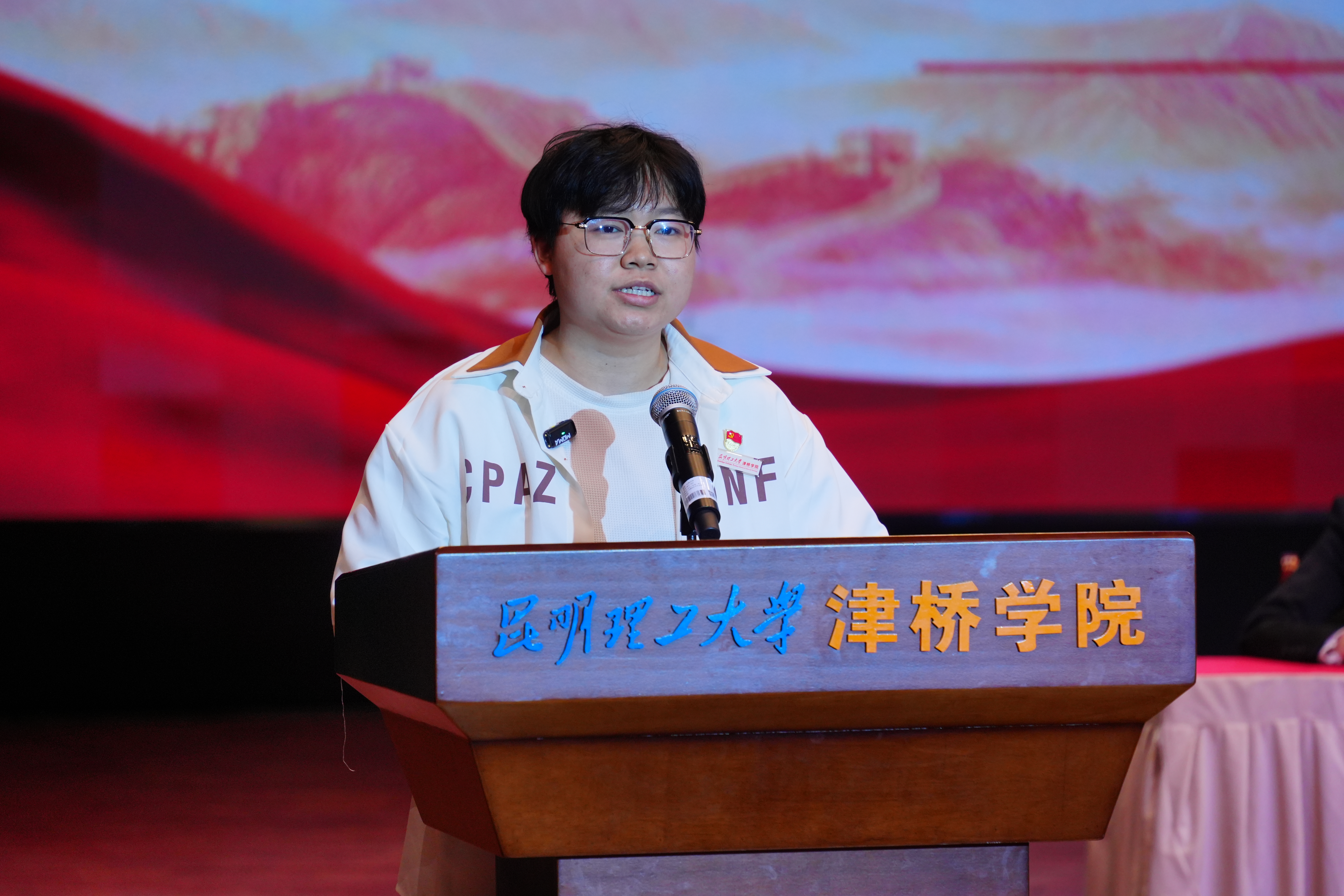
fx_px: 7466
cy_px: 448
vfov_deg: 6.9
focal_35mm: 200
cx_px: 672
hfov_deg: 10.3
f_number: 5.6
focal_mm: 200
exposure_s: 1/160
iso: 1600
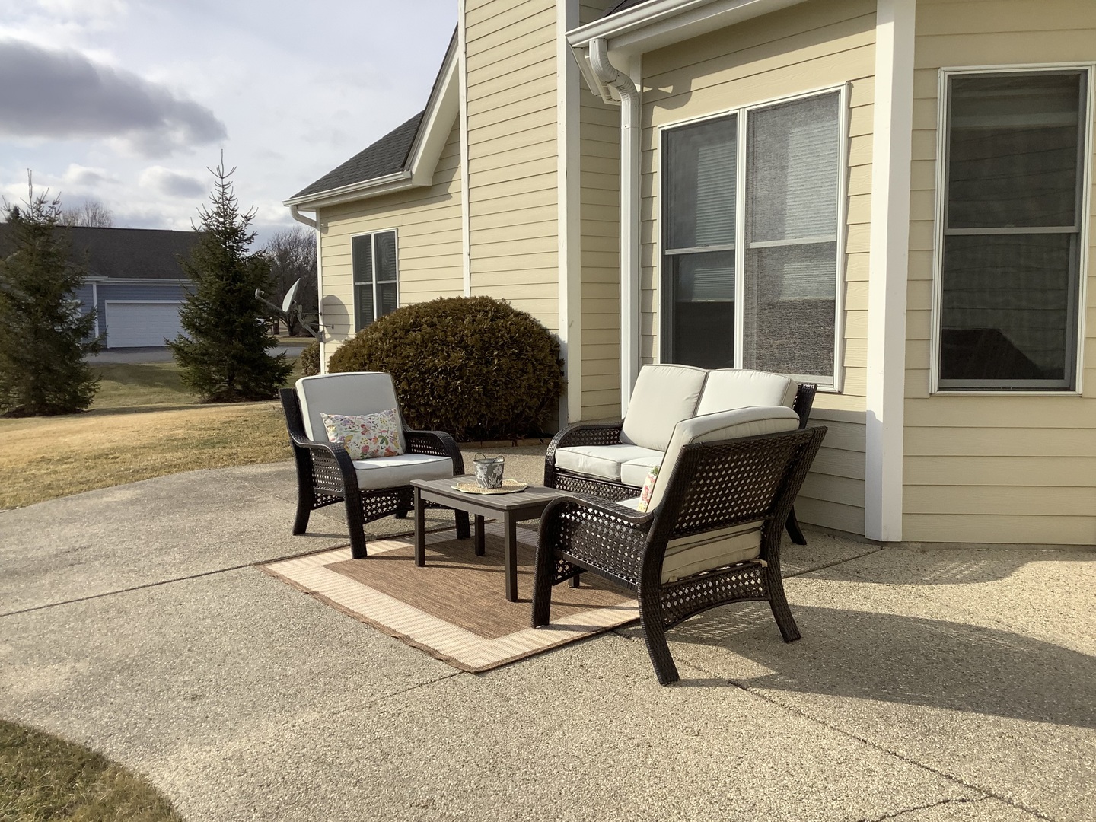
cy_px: 411
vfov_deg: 45.4
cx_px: 548
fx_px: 982
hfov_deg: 58.4
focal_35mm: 31
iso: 25
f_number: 2.4
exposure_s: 1/1631
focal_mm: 3.3
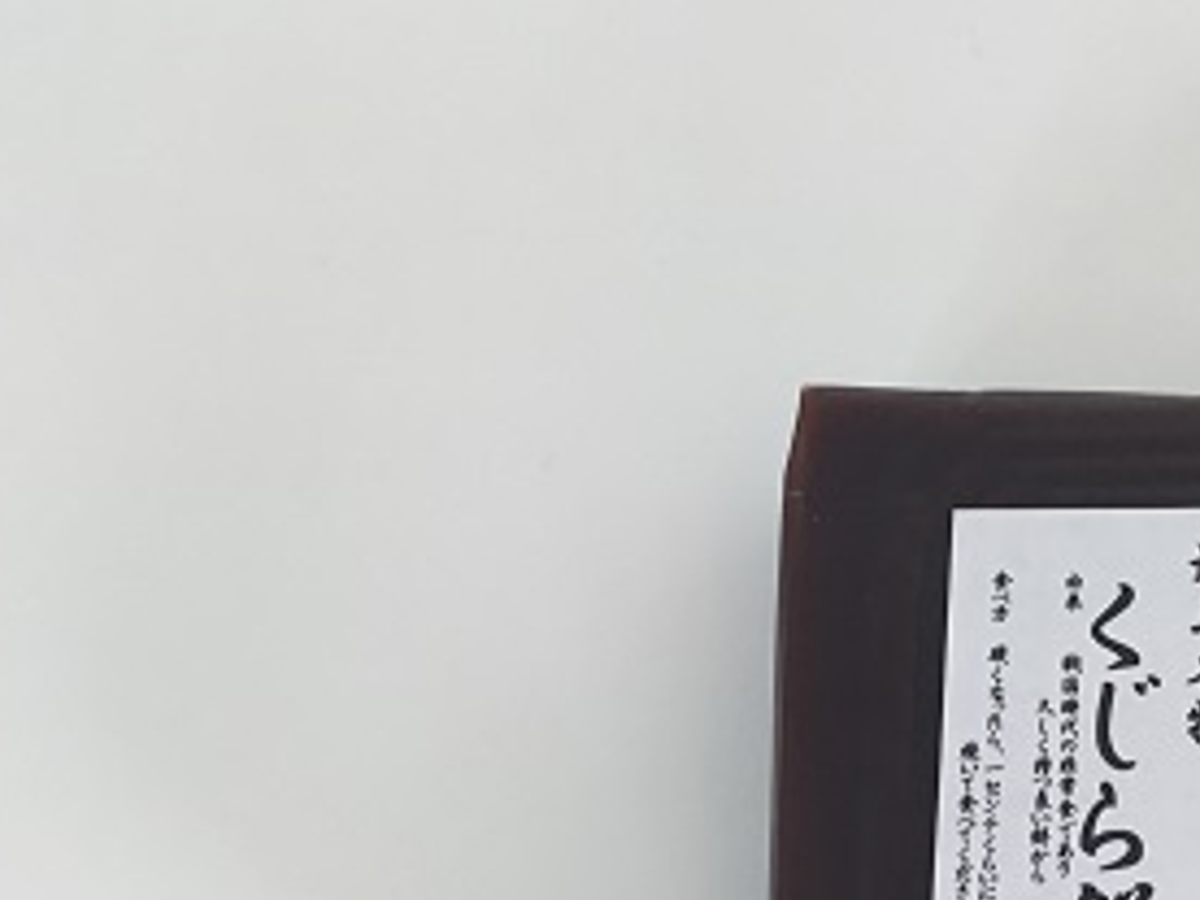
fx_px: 2496
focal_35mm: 72
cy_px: 835
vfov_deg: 20.0
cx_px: 1122
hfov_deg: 26.0
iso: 25
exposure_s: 1/60
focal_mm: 3.3
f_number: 2.4
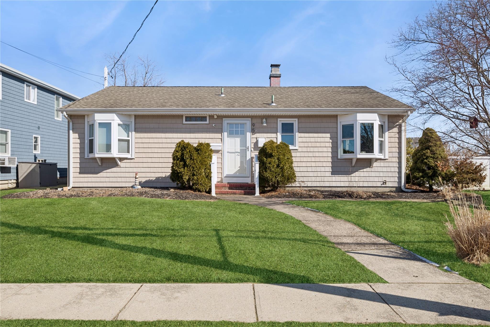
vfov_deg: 53.1
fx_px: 327
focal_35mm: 24
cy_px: 164
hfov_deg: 73.7
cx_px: 245
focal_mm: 24
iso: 100
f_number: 11
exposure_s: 1/200
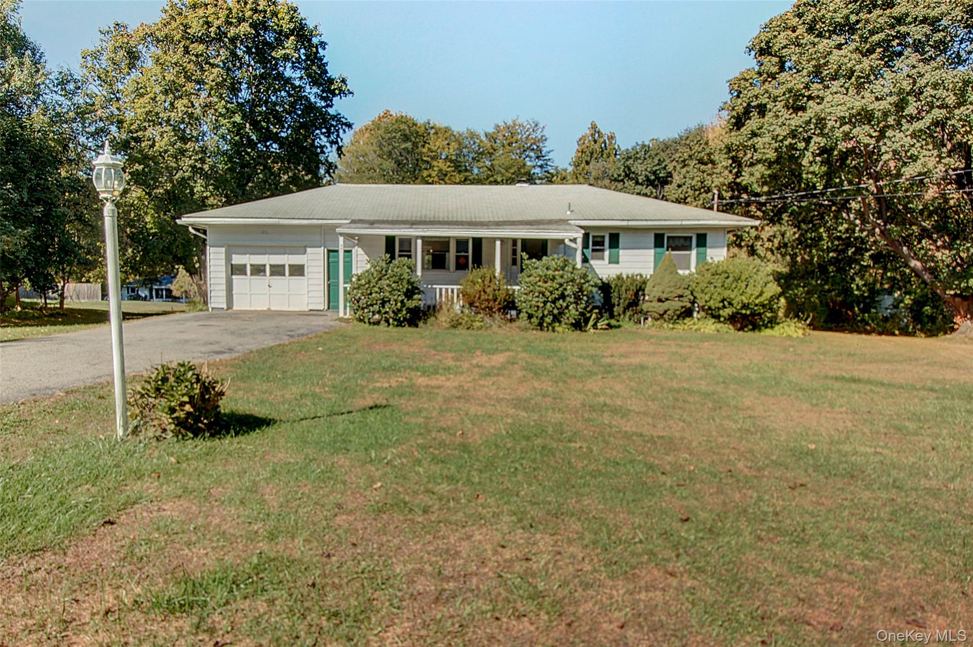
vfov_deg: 77.2
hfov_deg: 100.4
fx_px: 405
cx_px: 486
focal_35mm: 15
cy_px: 324
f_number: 14
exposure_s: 1/50
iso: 200
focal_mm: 10
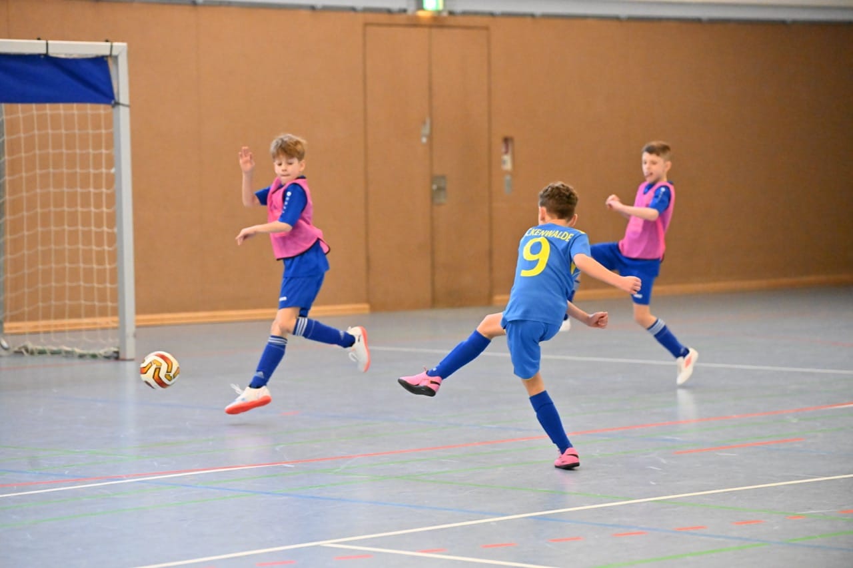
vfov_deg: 9.8
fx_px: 3317
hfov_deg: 14.7
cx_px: 426
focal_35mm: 140
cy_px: 284
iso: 8000
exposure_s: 1/1000
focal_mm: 140
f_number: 3.5
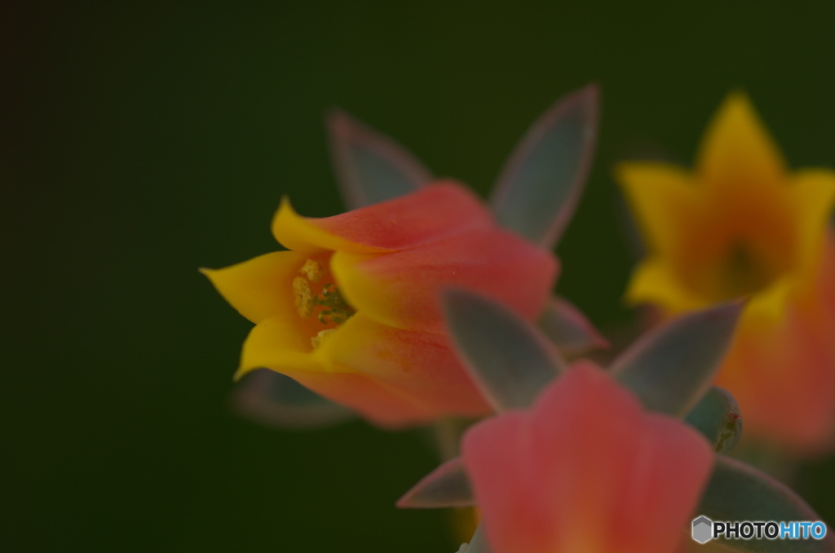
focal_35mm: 150
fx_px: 3472
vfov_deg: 9.1
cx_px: 418
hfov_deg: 13.7
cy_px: 276
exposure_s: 1/200
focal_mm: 100
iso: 200
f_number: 5.6
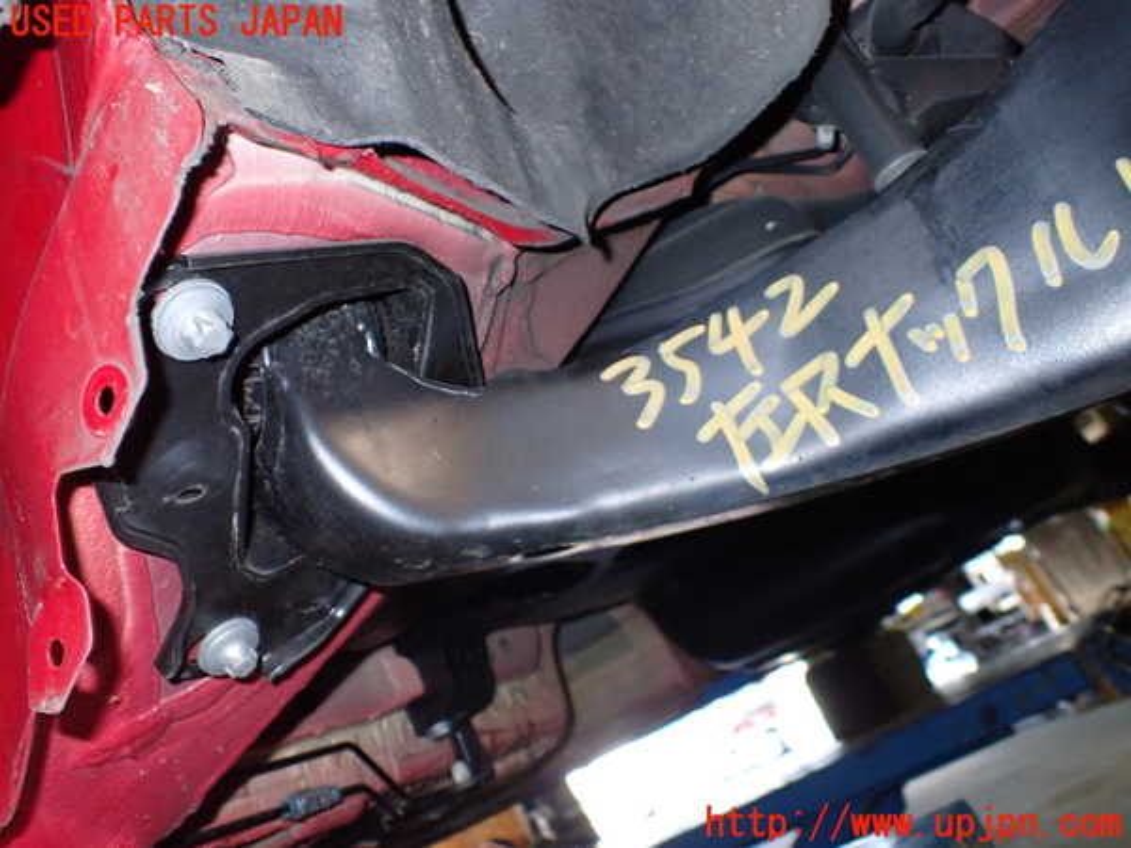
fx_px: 980
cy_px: 424
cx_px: 566
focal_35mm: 30
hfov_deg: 60.0
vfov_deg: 46.8
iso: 800
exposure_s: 1/30
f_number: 6.3
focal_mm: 5.4
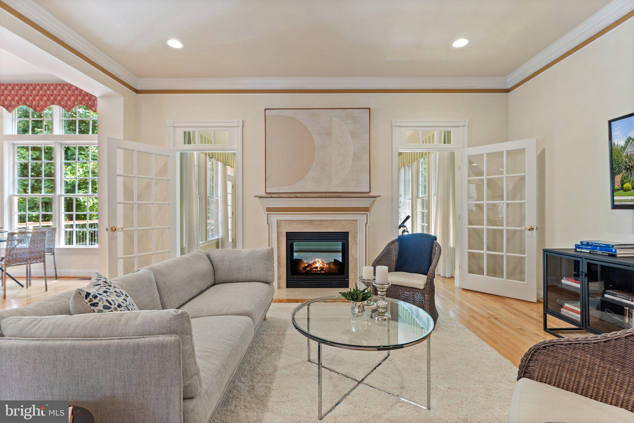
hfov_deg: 96.4
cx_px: 317
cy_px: 212
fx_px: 284
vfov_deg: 73.4
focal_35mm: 16
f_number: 8
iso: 500
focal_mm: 16.1
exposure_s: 1/2.5
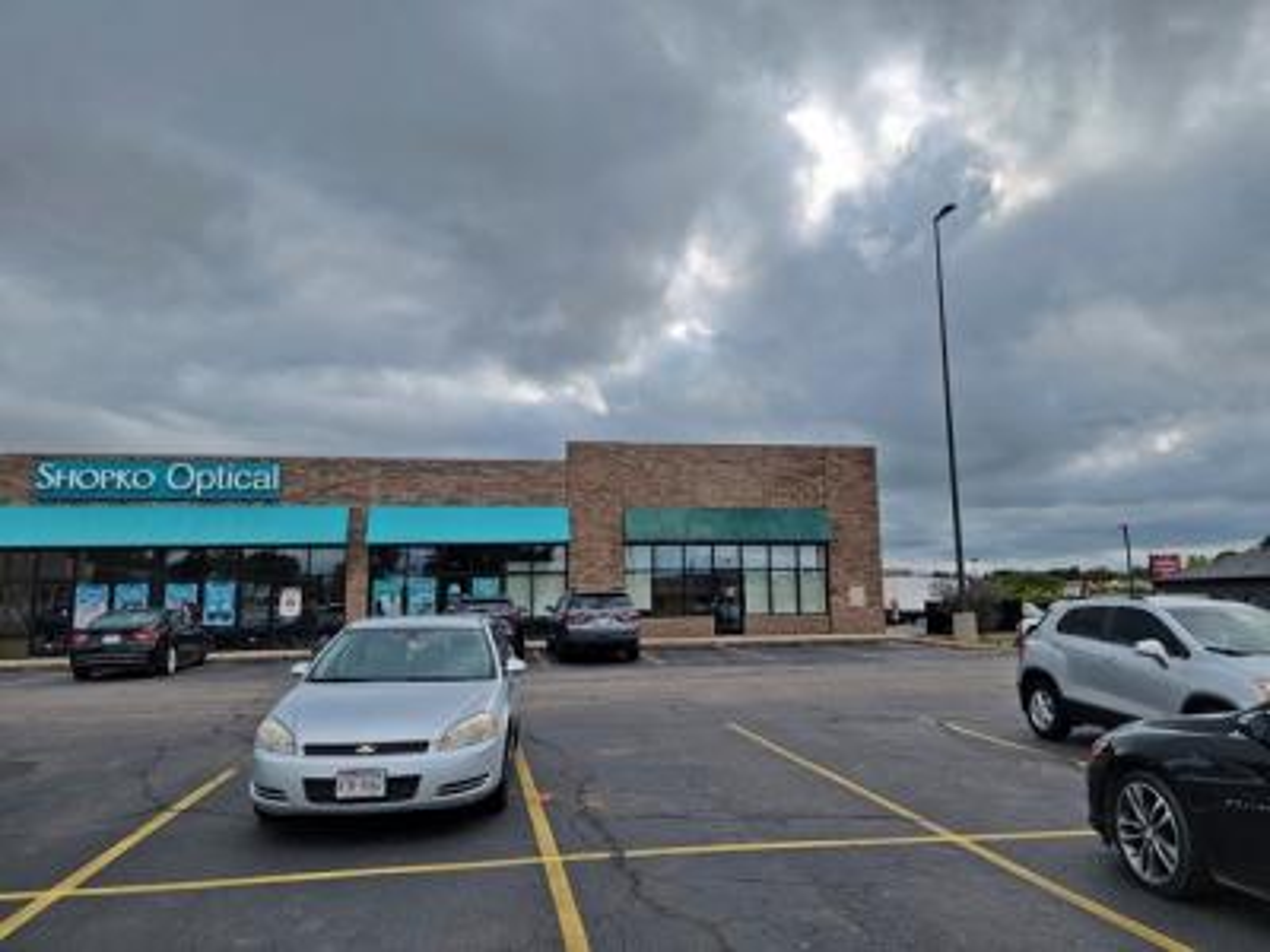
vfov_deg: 56.8
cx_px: 635
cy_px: 476
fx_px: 881
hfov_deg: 71.6
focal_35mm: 24
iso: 16
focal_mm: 6.7
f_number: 1.8
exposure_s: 1/794
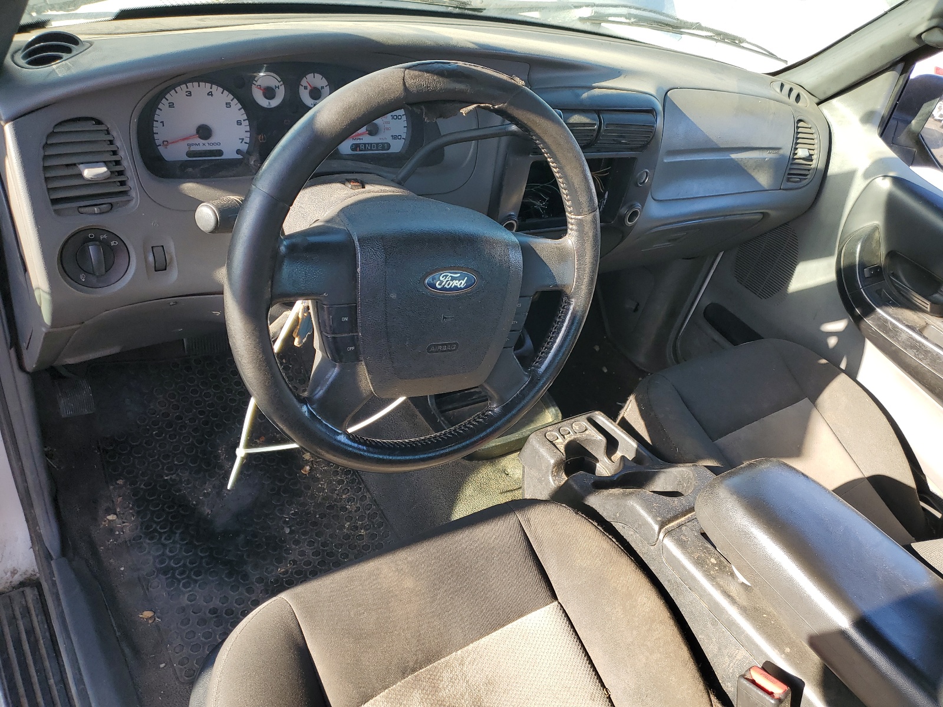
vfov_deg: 53.1
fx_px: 708
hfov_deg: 67.3
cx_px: 472
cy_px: 354
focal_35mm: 26
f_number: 1.5
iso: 50
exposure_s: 1/345
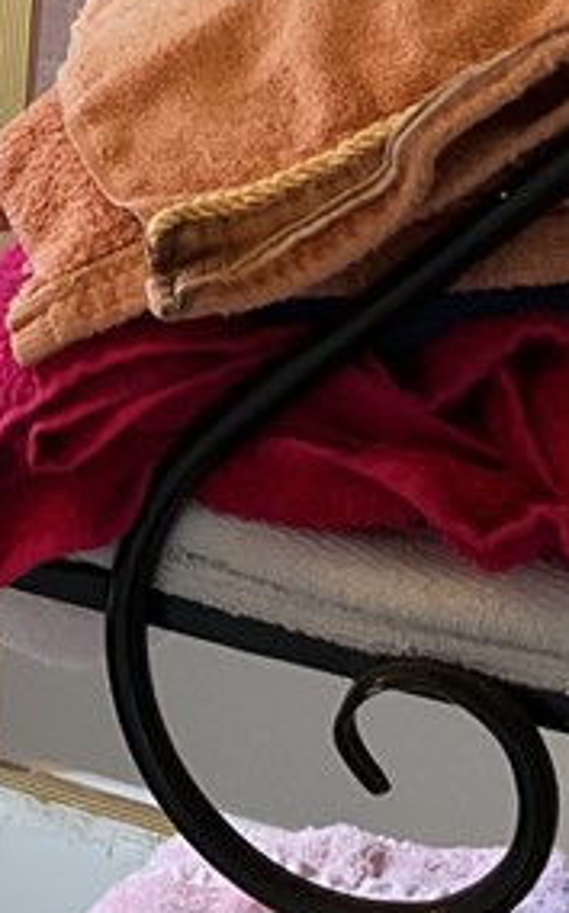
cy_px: -125
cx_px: -579
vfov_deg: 18.0
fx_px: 2760
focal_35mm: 111
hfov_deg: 10.7
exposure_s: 1/60
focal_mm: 3
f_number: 1.8
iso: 40
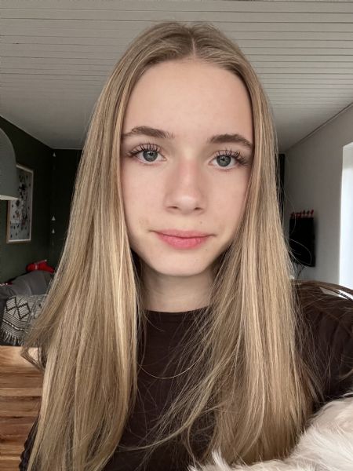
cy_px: 236
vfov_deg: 60.0
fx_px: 408
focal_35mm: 30
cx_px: 176
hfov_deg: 46.8
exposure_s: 1/60
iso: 320
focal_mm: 2.71
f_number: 2.2
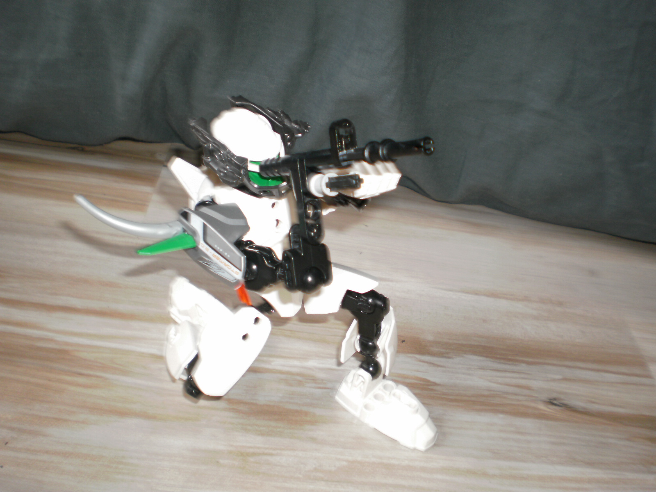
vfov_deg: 39.7
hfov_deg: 51.4
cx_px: 328
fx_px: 682
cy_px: 246
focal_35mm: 36
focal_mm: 6.3
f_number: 3.1
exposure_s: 1/30
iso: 125
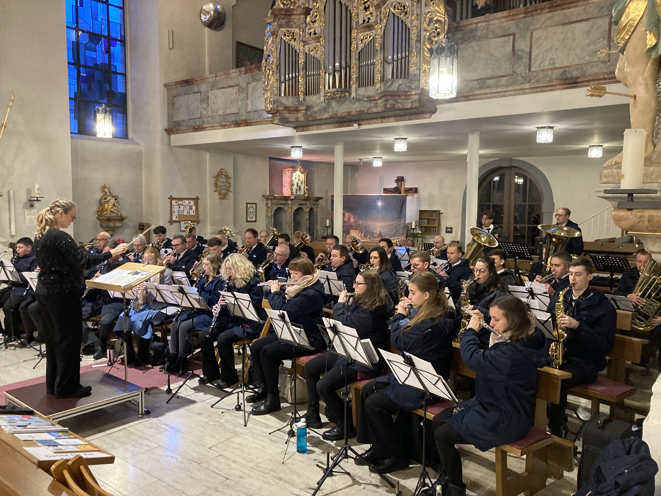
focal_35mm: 28
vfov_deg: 49.7
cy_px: 248
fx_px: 535
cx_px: 330
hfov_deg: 63.4
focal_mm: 3.99
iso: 400
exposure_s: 1/33
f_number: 1.8
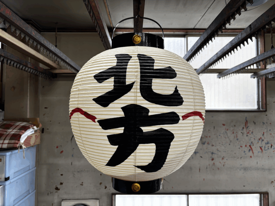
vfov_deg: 53.1
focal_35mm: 26
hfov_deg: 67.3
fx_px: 207
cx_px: 138
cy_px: 103
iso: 64
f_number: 1.6
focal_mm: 5.96
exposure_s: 1/121
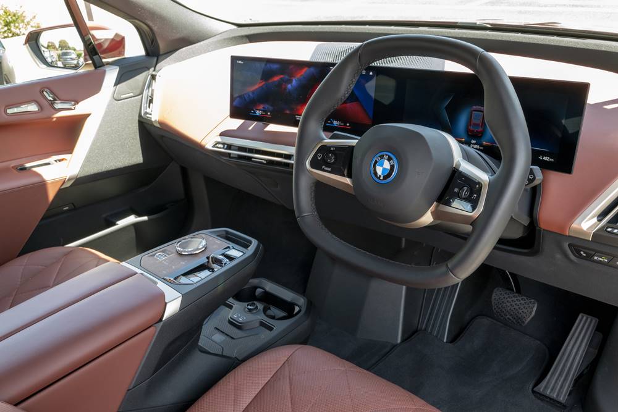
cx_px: 309
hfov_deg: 58.7
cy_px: 206
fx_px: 549
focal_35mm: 32
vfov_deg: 41.1
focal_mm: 32
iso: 1600
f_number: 14
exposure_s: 1/30
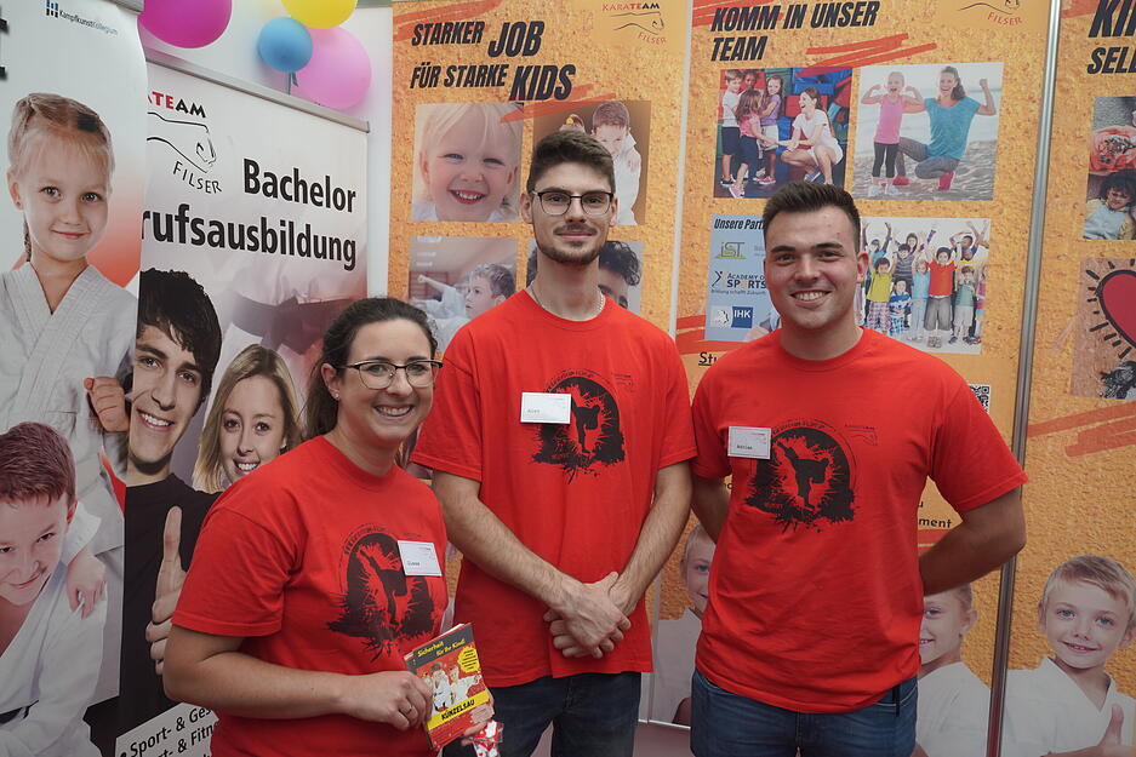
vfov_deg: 46.4
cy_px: 378
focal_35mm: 28
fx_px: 884
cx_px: 568
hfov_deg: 65.5
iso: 1000
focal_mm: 28
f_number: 16
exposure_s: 1/30
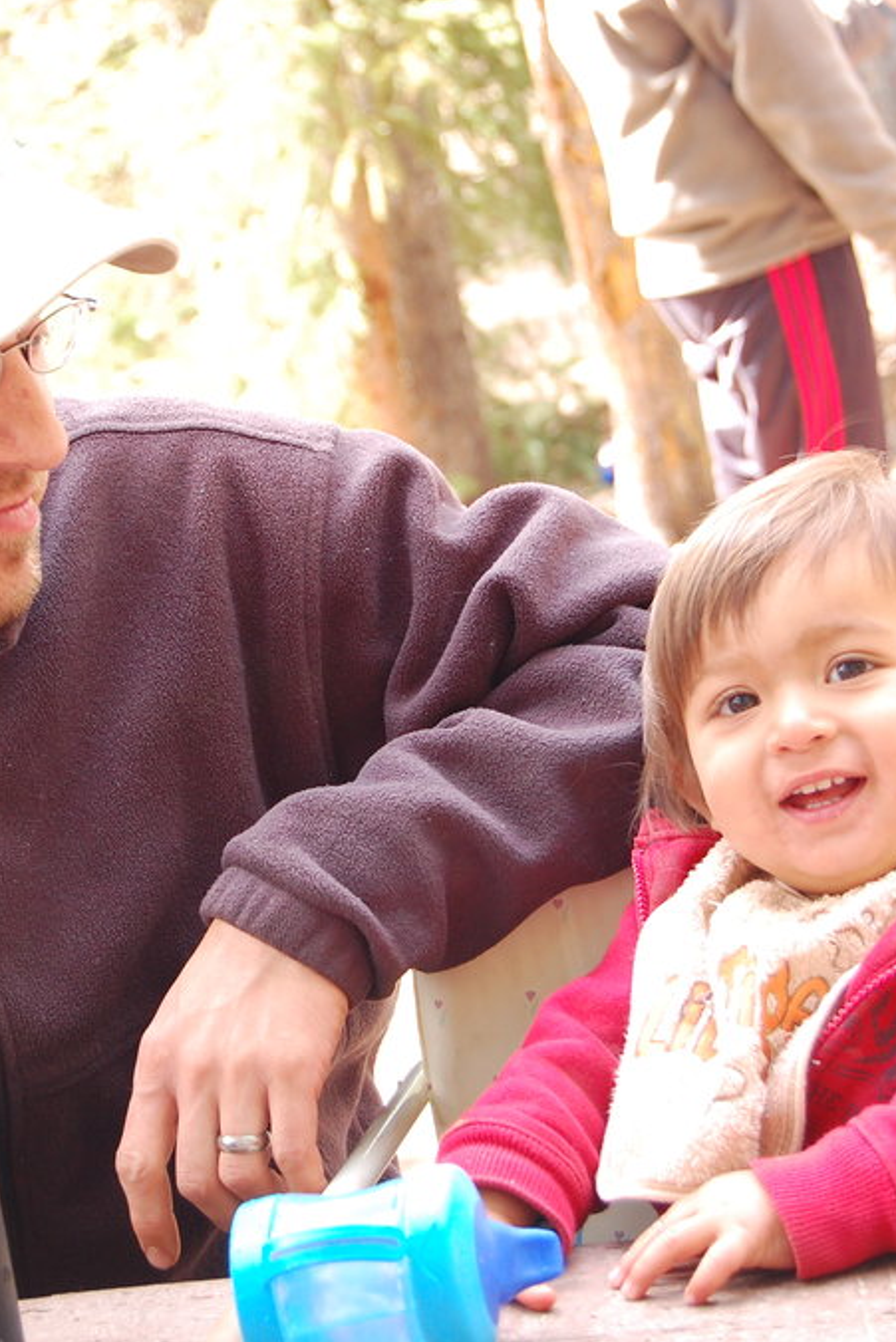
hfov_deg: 12.5
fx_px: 4067
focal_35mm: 109
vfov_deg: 18.8
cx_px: 270
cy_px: 668
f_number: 5.6
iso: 400
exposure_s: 1/30
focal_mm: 48
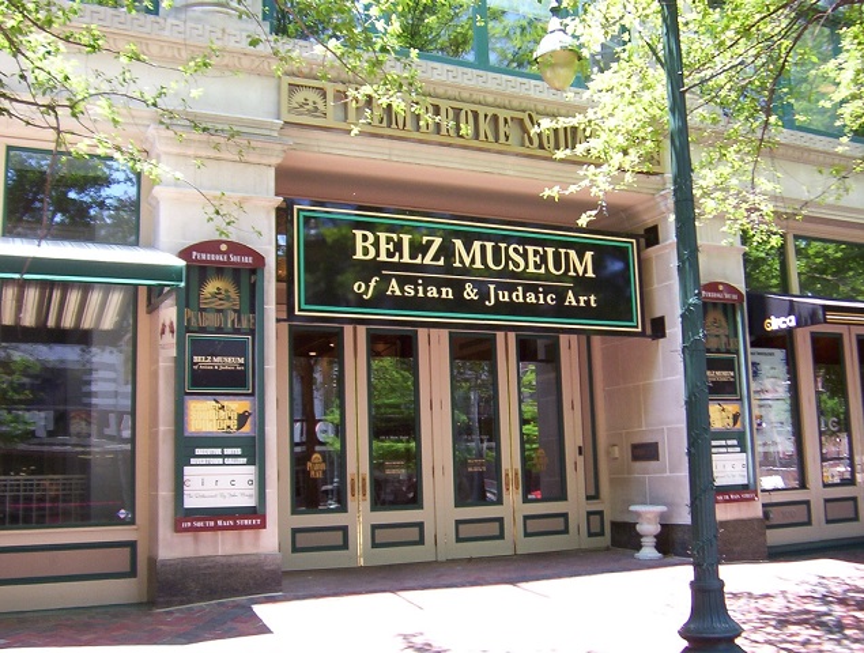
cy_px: 326
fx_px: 901
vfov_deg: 39.8
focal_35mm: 36
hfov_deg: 51.2
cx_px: 432
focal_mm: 5.54
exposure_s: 1/157
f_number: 2.76
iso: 100
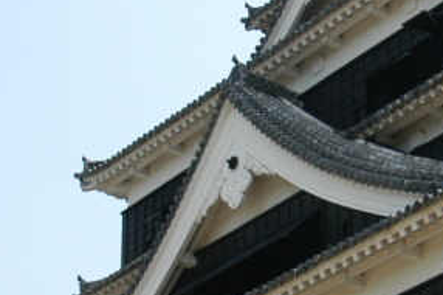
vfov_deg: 10.6
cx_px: 367
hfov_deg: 15.8
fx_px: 1586
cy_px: 201
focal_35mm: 129
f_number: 6.3
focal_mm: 24
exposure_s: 1/640
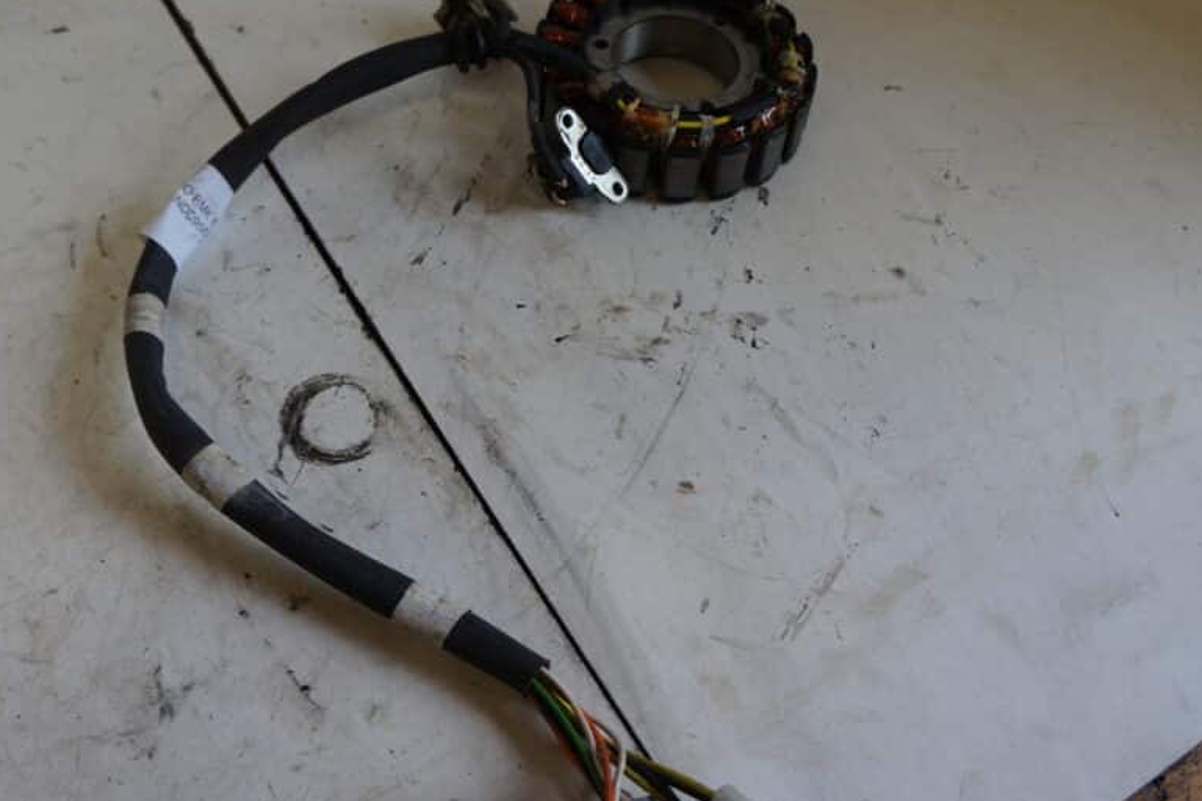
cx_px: 584
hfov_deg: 53.1
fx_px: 1202
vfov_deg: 36.8
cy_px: 343
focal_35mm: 36
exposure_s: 1/60
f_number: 4
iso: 250
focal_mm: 18
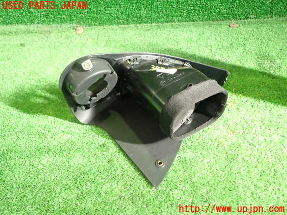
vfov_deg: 46.8
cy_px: 108
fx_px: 249
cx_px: 144
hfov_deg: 60.0
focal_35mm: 30
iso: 400
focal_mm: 5.4
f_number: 2.3
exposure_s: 1/30
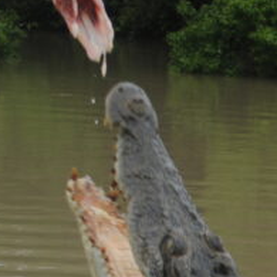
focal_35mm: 228
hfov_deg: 7.5
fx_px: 2064
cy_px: 472
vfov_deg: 7.5
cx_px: 459
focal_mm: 34
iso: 100
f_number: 6.3
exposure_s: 1/160
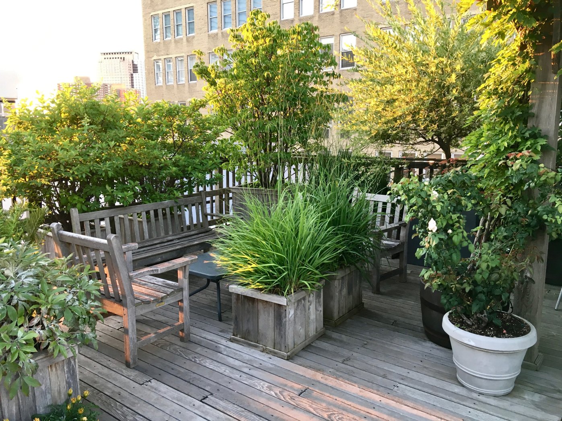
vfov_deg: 48.2
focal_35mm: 29
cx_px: 281
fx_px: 471
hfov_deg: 61.7
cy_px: 210
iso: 50
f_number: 2.2
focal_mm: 4.15
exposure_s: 1/30
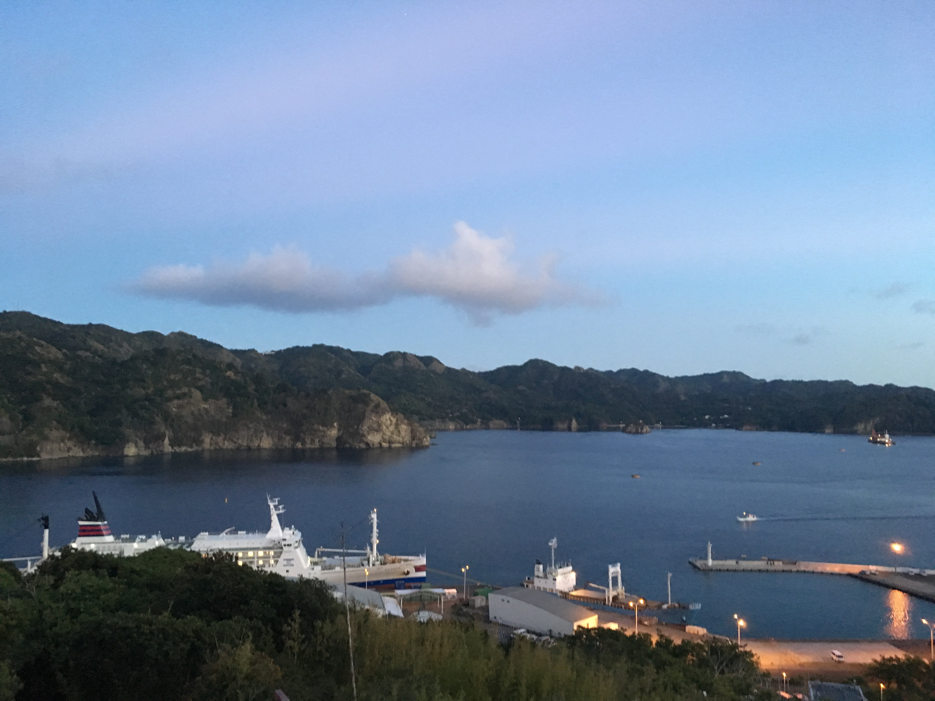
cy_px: 350
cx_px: 468
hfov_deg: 61.7
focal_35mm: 29
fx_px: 783
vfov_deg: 48.2
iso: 250
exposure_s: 1/15
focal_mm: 4.15
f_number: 2.2
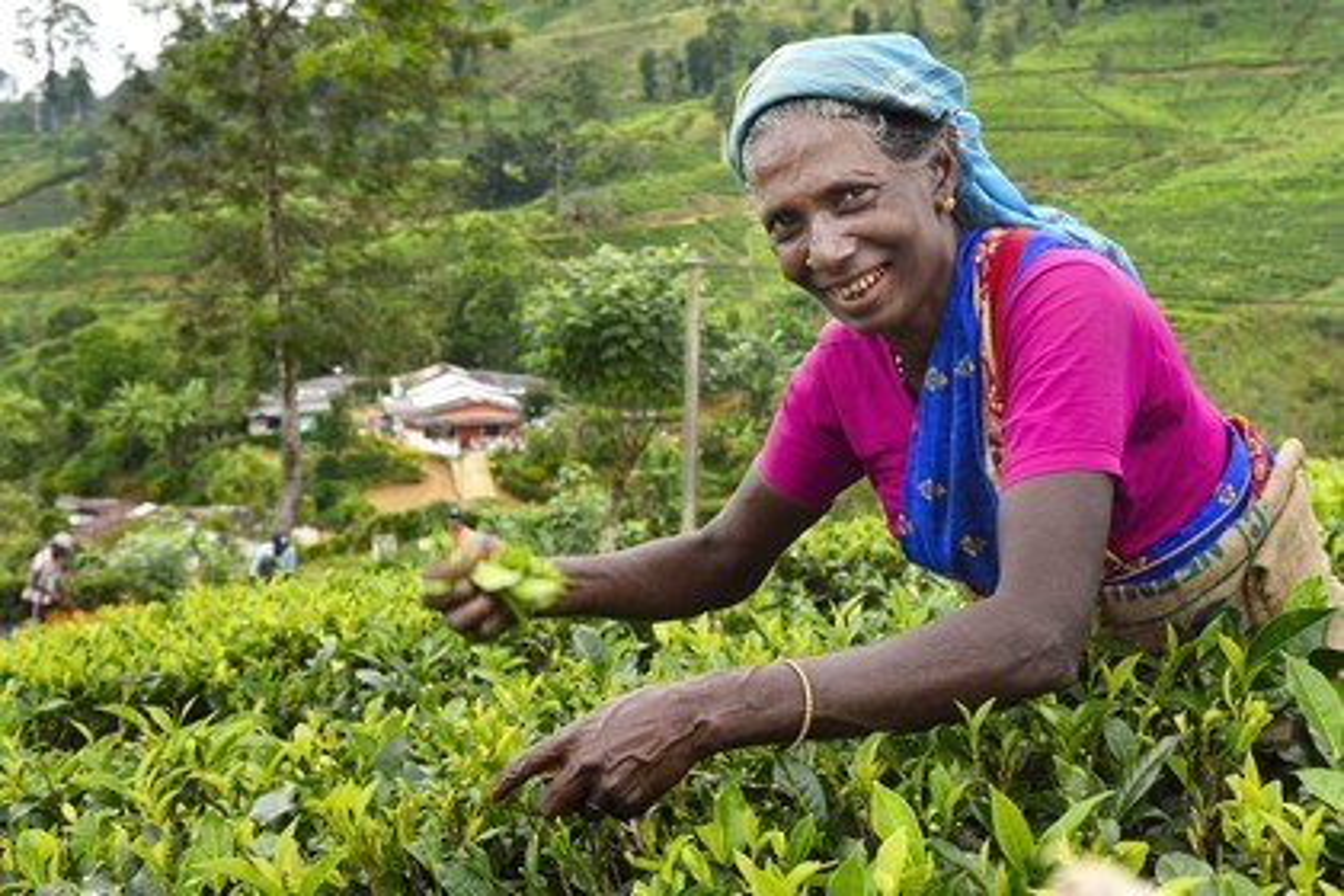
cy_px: 448
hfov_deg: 48.5
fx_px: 1493
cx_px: 672
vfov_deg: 33.4
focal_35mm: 40
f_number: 9
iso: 400
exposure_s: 1/200
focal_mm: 40
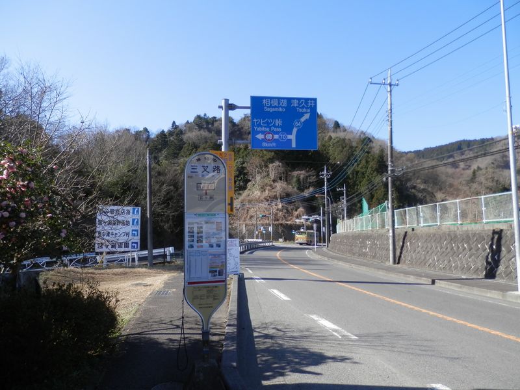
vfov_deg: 54.9
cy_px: 195
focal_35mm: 25
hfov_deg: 69.4
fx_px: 376
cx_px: 260
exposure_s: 1/500
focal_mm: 4.5
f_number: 3
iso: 80
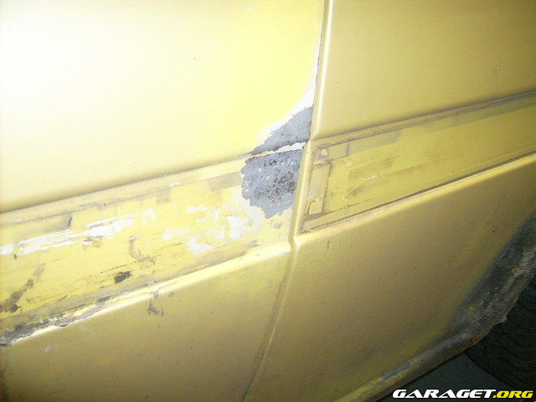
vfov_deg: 40.7
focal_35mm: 35
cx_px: 268
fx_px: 542
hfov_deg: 52.6
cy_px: 201
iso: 100
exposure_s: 1/60
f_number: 2.8
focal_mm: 5.95
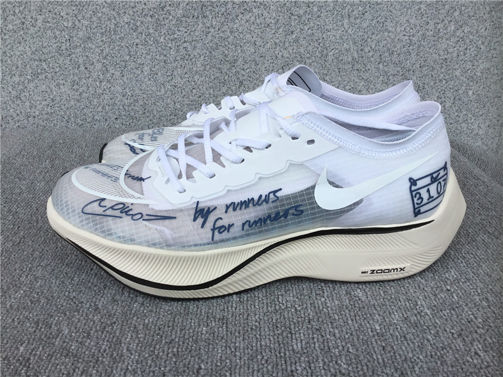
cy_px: 188
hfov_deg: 58.4
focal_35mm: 31
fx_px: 450
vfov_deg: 45.4
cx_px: 252
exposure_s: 1/420
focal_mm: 3.3
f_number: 2.4
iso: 25
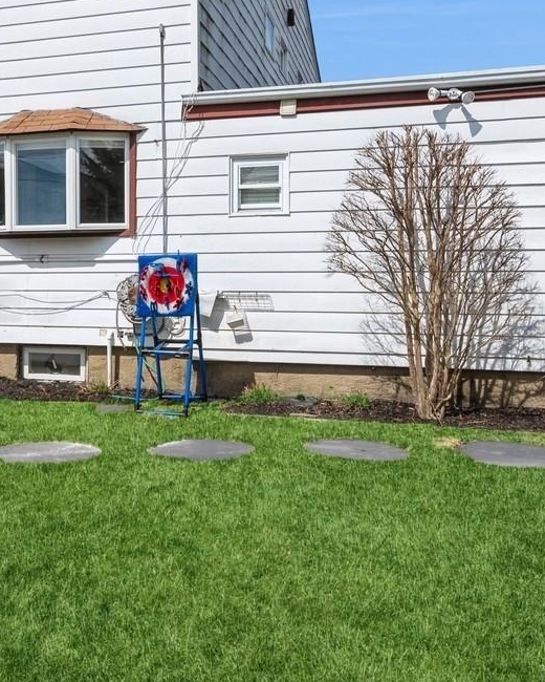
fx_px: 746
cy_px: 236
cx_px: 157
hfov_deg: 39.4
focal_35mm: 37
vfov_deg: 48.4
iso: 200
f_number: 9
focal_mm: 16
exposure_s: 1/640
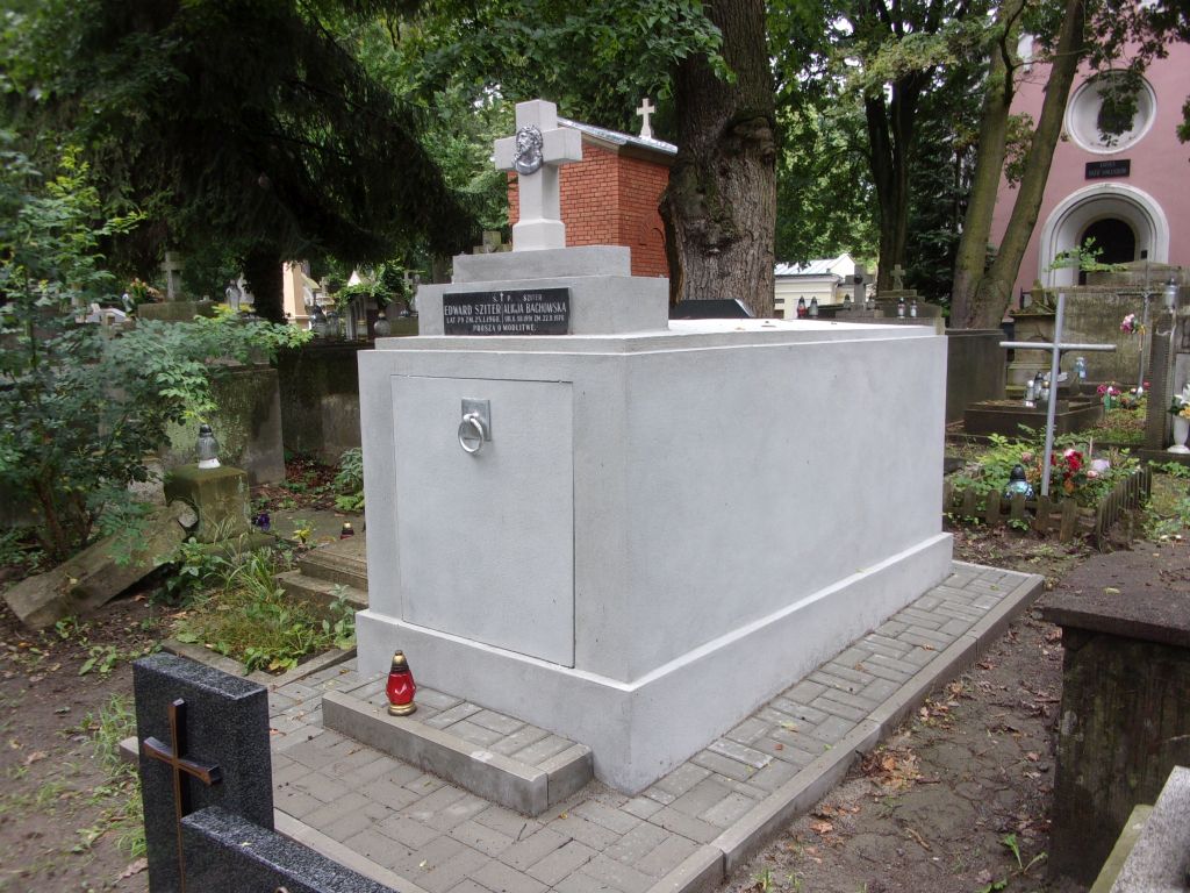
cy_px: 446
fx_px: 963
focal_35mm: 28
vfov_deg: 49.7
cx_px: 595
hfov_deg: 63.4
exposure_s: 1/50
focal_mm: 5.1
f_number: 3.9
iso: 80
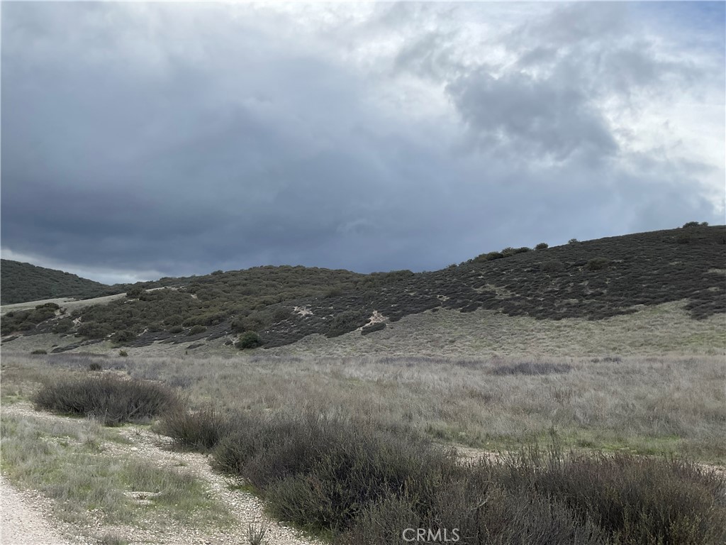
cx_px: 363
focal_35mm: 29
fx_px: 608
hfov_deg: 61.7
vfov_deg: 48.2
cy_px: 272
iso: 16
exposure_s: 1/1144
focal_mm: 3
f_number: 1.8
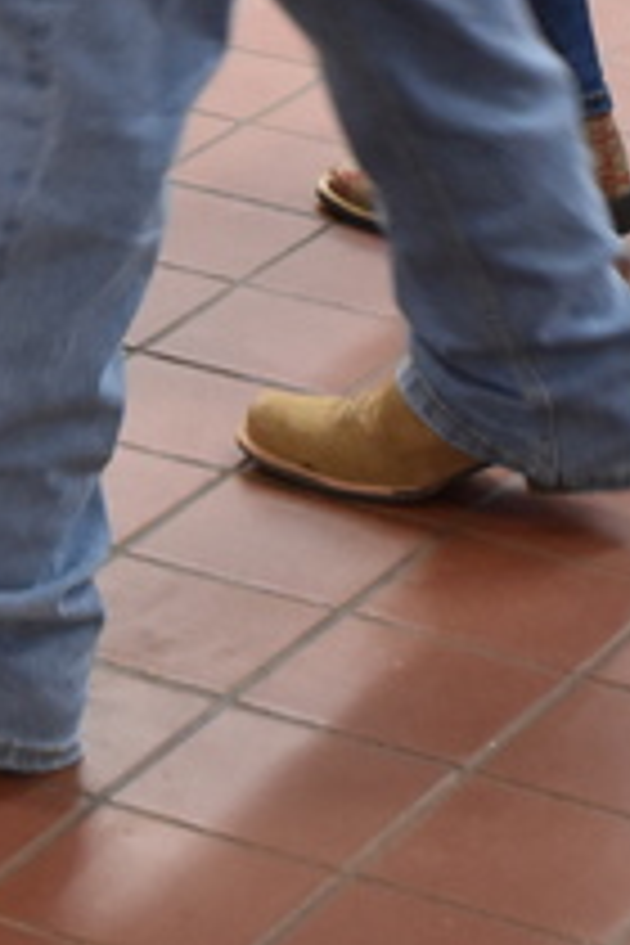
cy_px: -783
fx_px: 5247
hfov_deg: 6.8
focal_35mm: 200
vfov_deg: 9.7
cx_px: -292
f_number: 7.1
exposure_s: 1/60
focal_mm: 35
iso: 2000
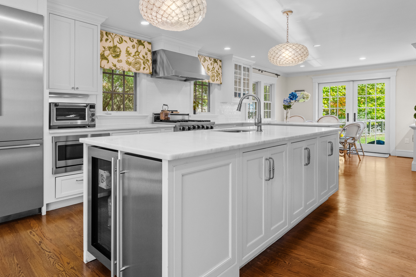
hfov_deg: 80.0
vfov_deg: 58.3
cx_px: 177
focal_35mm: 21
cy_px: 109
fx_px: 246
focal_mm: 16.2
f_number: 11
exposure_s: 1/8
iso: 1600
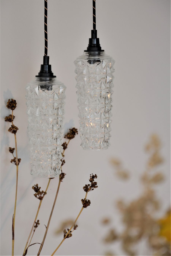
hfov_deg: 8.7
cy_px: 128
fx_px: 1122
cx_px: 86
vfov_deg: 13.0
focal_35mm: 158
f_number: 5.6
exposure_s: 1/250
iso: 400
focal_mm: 105
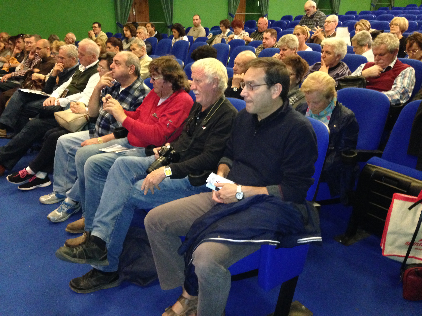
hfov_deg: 55.4
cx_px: 211
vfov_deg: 42.9
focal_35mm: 33
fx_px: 402
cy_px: 158
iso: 500
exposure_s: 1/16
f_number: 2.4
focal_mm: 4.12
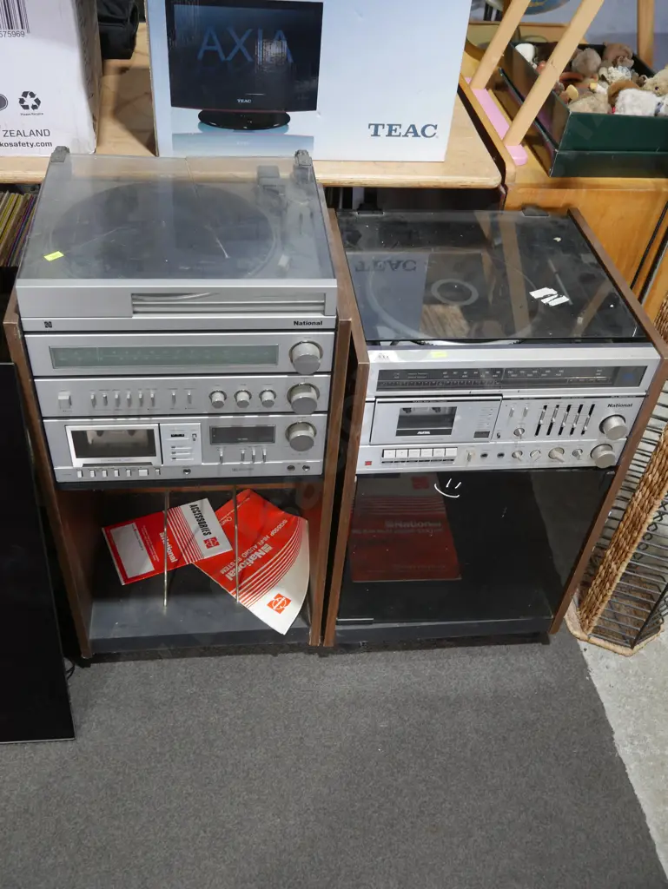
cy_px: 444
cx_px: 334
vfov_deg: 56.8
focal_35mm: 32
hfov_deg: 44.2
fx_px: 823
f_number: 3.6
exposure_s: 1/60
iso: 320
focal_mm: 16
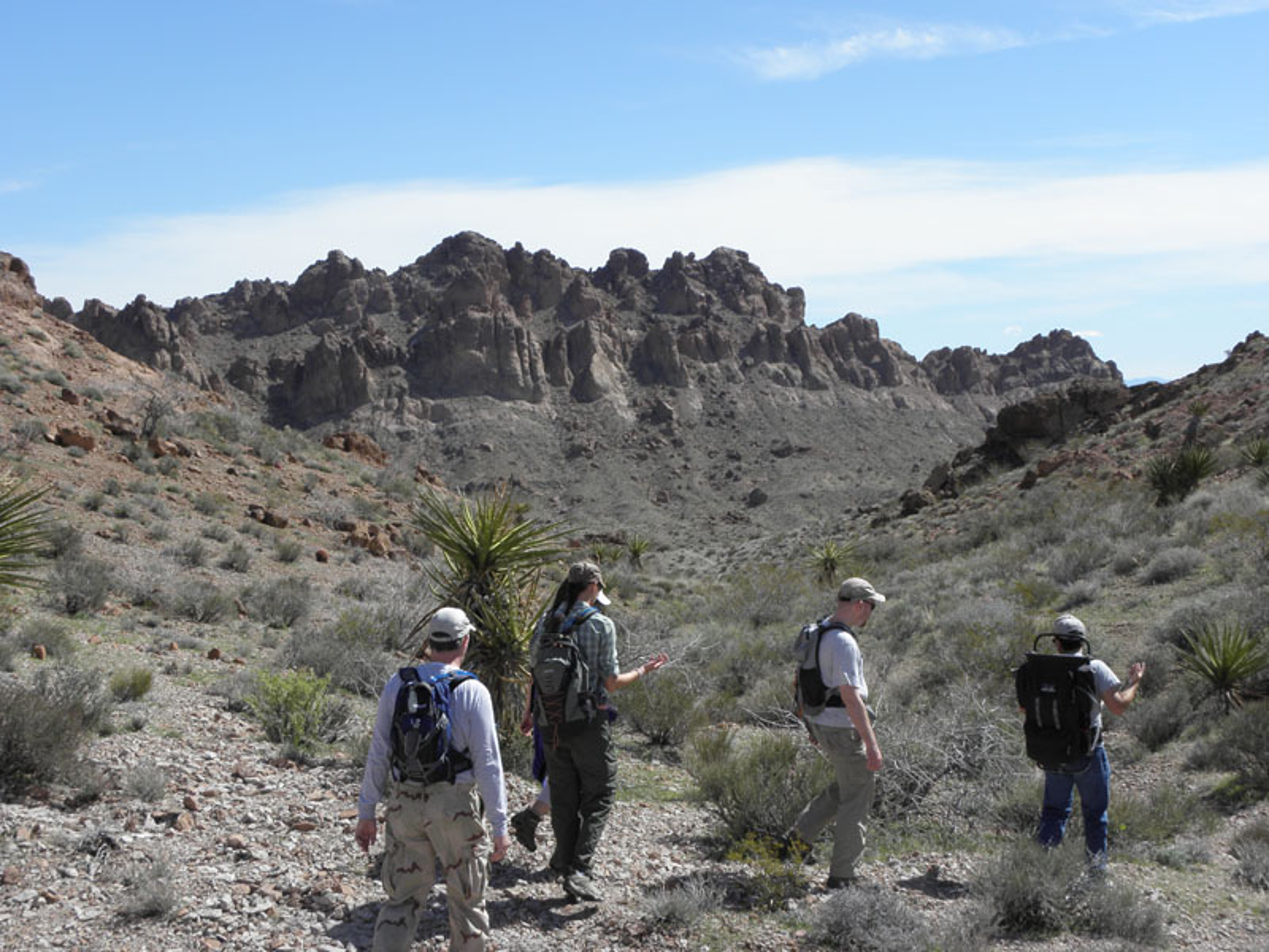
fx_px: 2090
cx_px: 634
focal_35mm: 57
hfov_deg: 33.8
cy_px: 476
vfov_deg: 25.7
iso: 64
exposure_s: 1/320
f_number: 5.6
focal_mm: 10.29
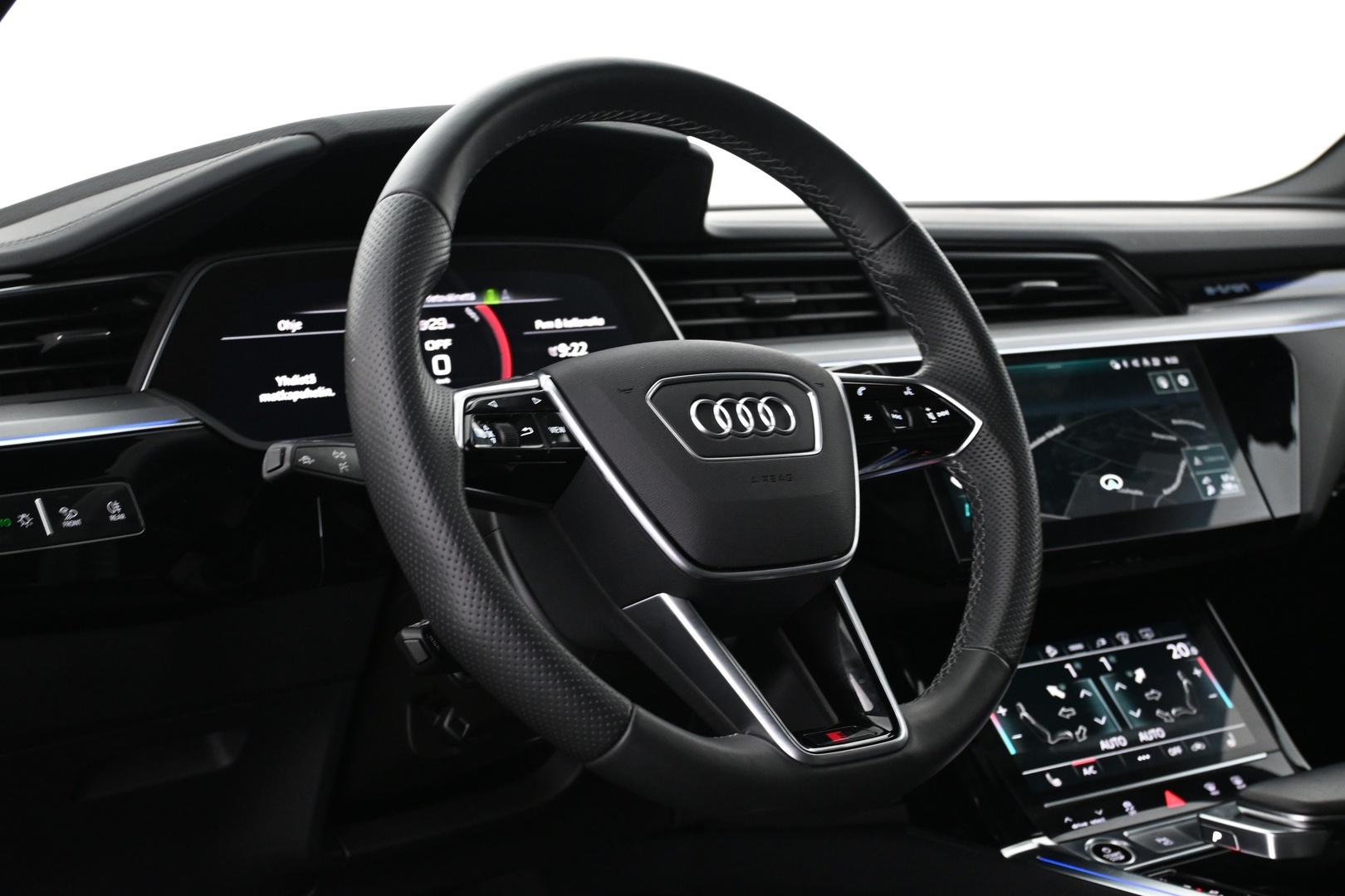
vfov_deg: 29.4
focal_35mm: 46
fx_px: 1709
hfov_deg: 43.0
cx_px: 672
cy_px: 448
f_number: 4.8
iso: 1600
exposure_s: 1/15
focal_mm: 30.5
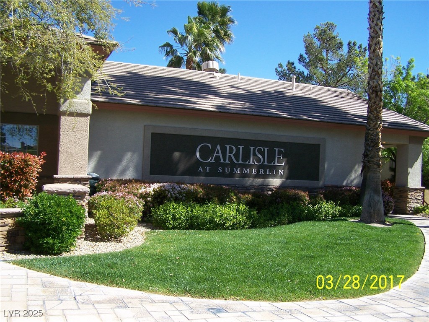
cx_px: 214
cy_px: 161
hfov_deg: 49.0
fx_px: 471
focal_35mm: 38
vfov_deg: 37.7
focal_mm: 6.3
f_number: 2.8
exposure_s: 1/800
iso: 80
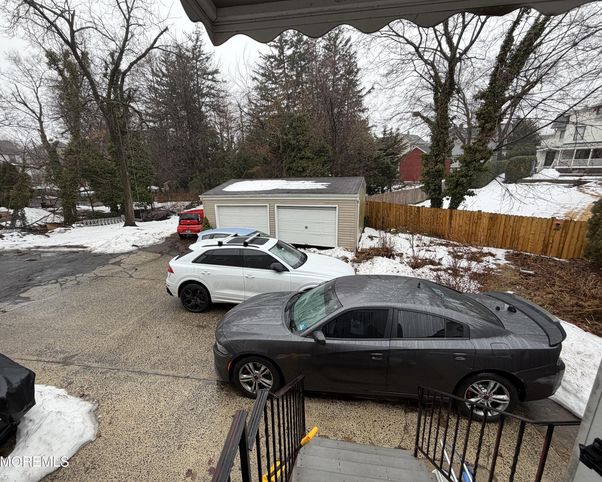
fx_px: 267
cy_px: 236
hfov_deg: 96.7
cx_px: 284
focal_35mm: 15
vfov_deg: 84.0
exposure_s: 1/294
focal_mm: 2.22
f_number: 2.2
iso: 50
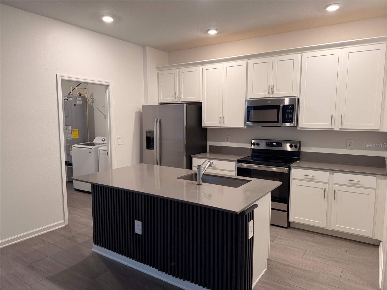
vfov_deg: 56.8
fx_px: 268
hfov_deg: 71.6
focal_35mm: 24
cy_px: 145
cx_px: 194
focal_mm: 6.76
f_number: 1.78
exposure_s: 1/120
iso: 200
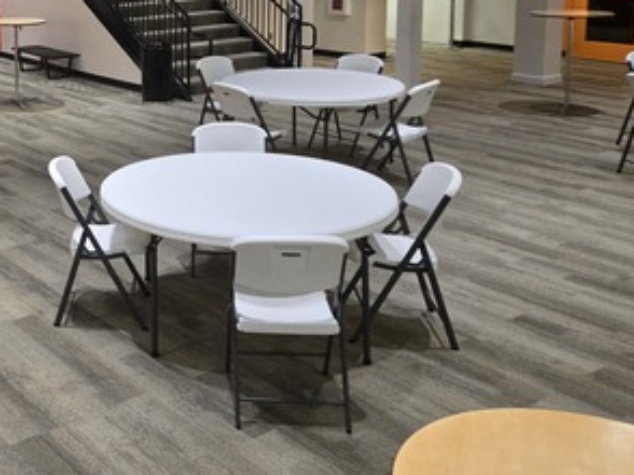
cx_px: 24
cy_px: 41
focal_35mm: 47
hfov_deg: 36.9
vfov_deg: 29.5
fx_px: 860
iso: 500
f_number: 1.8
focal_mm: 5.4
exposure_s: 1/120
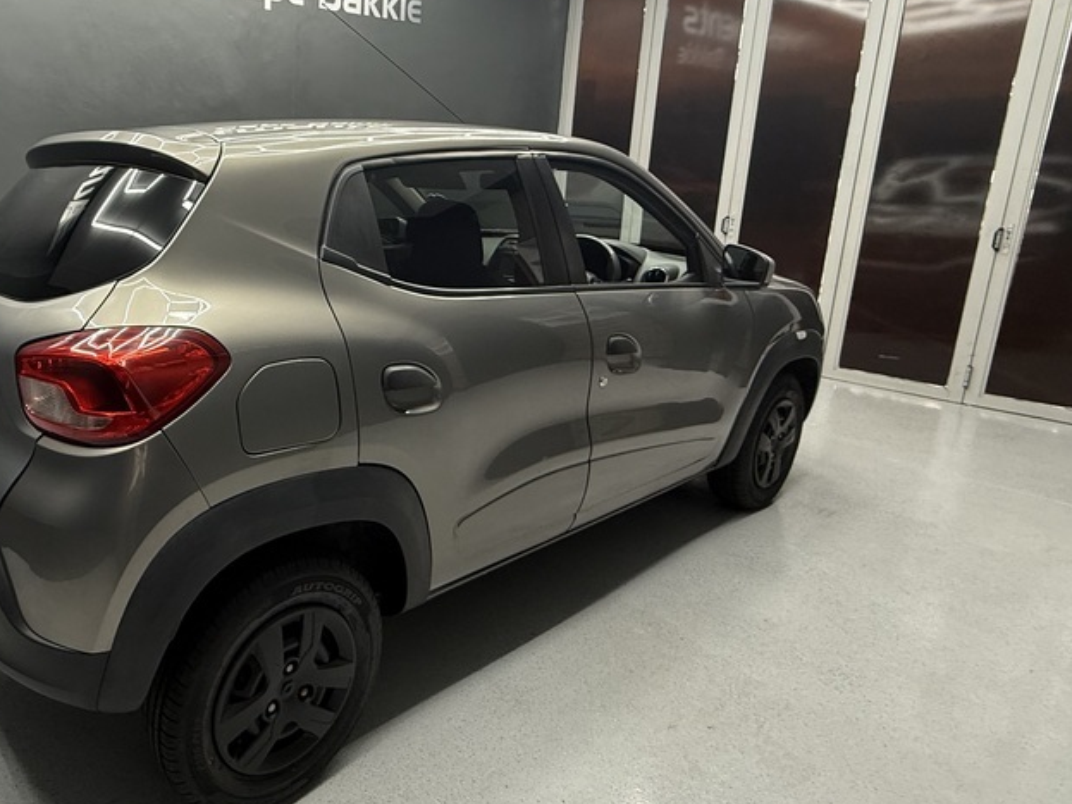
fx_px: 712
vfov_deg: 58.5
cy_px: 332
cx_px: 250
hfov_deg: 68.4
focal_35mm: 23
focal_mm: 2.22
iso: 200
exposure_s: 1/50
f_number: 2.2
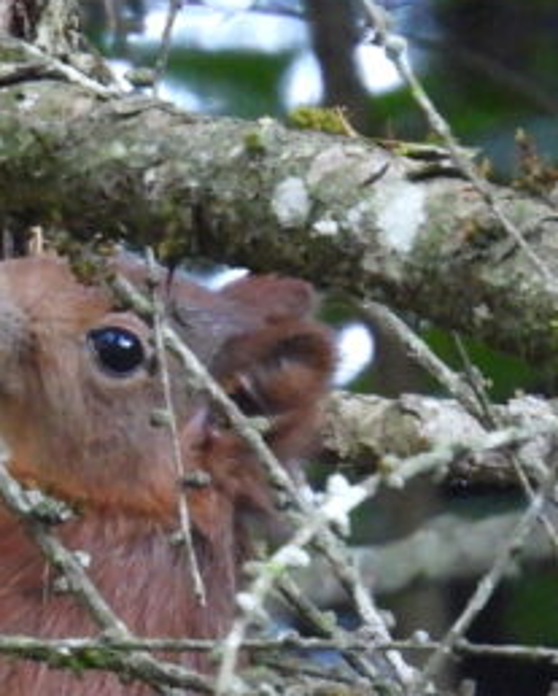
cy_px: 610
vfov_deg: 0.5
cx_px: 213
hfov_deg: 0.4
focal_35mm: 3871
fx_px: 79769
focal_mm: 178
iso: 1400
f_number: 5.6
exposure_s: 1/30
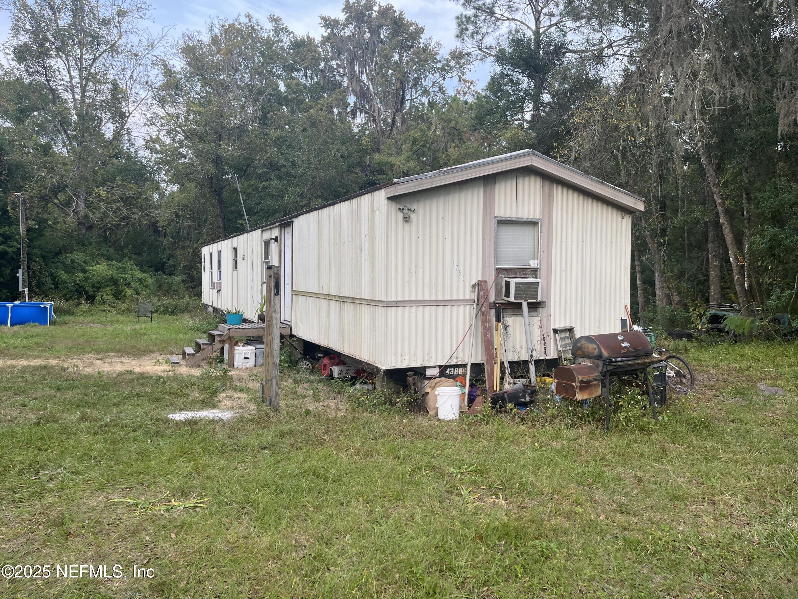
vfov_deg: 53.1
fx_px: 599
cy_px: 300
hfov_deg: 67.3
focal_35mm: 26
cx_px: 399
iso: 40
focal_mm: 5.1
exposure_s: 1/260
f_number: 1.6
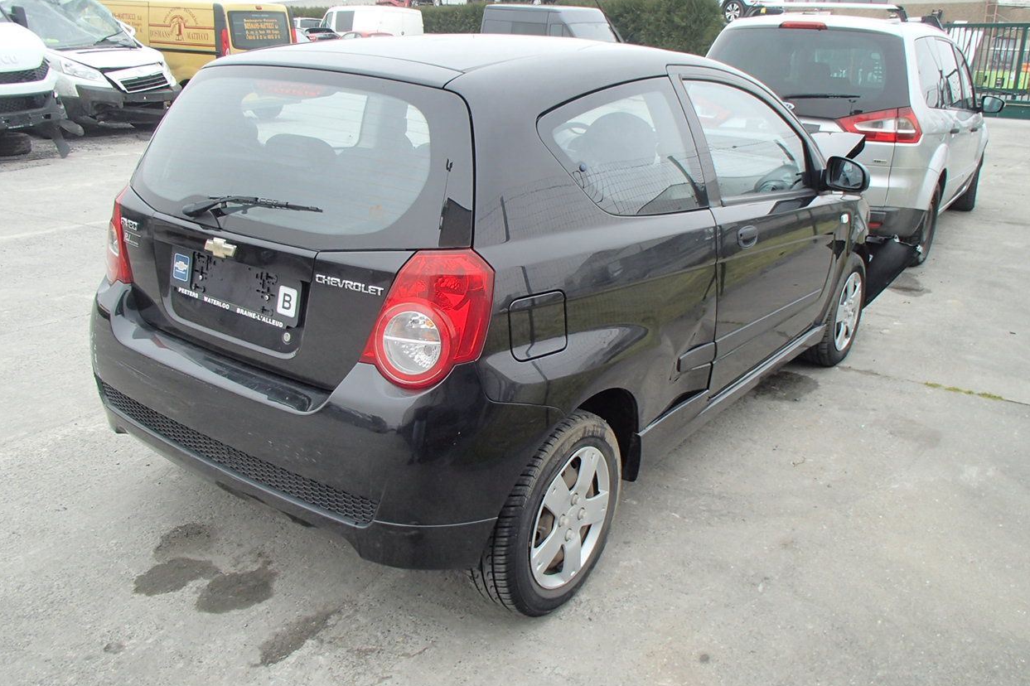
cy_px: 305
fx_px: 858
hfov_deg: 61.9
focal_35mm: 30
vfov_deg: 43.5
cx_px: 528
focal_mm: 5
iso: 100
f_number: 3.9
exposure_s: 1/100
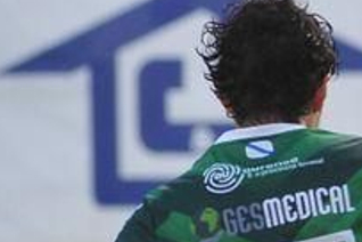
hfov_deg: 1.4
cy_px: 284
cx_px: 846
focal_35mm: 1509
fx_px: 15173
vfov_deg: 0.9
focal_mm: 300
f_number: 5.6
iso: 1600
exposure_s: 1/1250
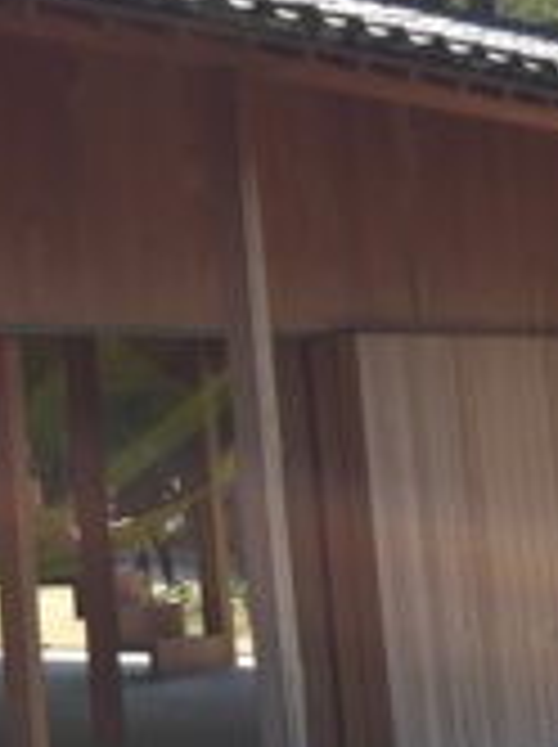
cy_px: 220
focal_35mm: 105
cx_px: -328
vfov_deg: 18.7
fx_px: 2263
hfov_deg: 13.1
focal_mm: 4.15
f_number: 2.2
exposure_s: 1/989
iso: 32
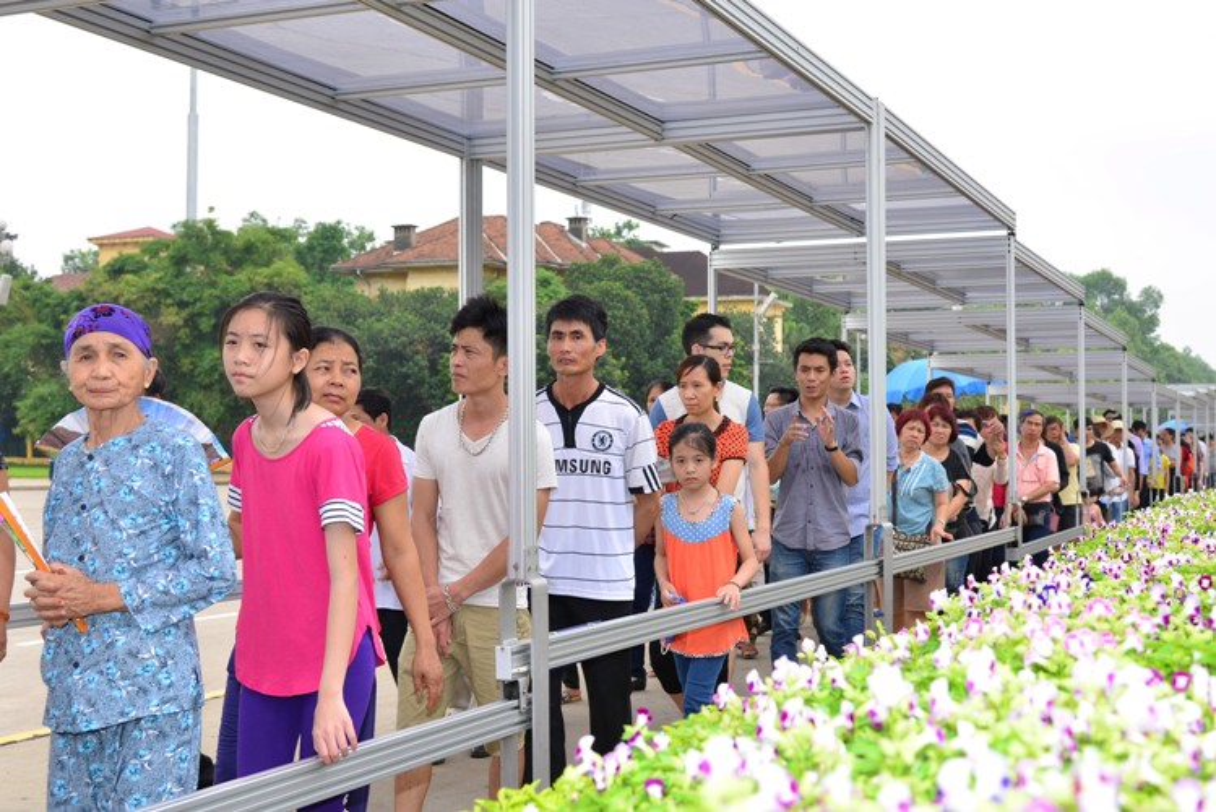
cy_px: 406
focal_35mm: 38
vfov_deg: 35.1
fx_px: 1284
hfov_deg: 50.7
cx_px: 608
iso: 100
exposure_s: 1/160
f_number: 5.6
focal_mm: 38
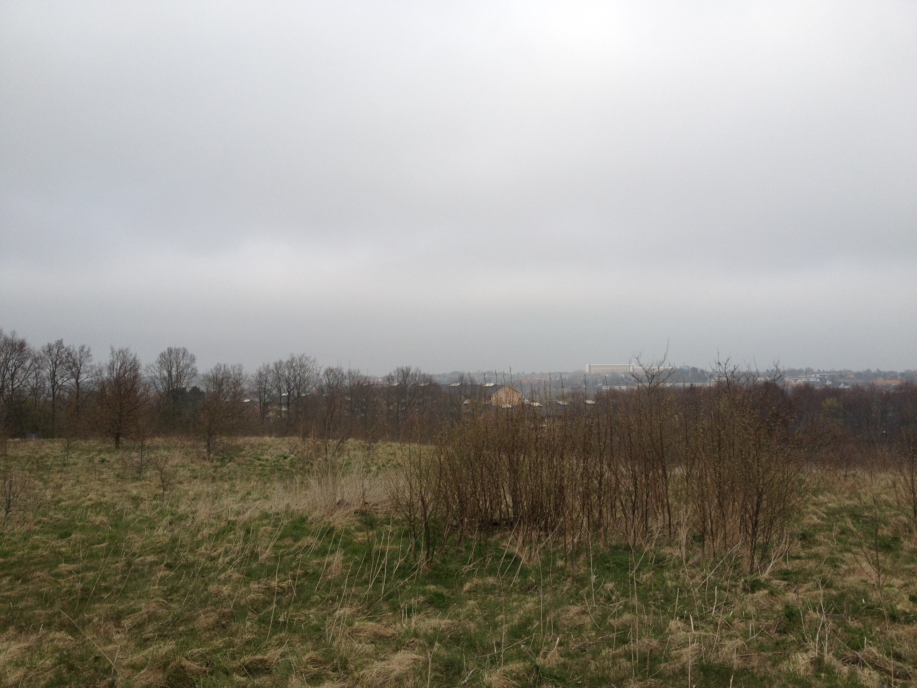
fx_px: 927
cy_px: 344
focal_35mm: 35
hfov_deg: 52.6
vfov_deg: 40.7
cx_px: 458
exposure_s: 1/2045
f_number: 2.4
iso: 64
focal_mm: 4.28
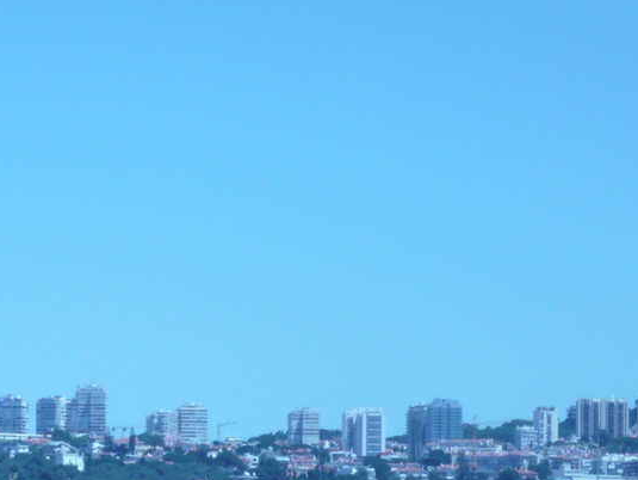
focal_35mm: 251
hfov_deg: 7.9
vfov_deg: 5.9
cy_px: 570
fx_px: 4629
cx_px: 109
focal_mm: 17.4
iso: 100
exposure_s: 1/640
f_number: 5
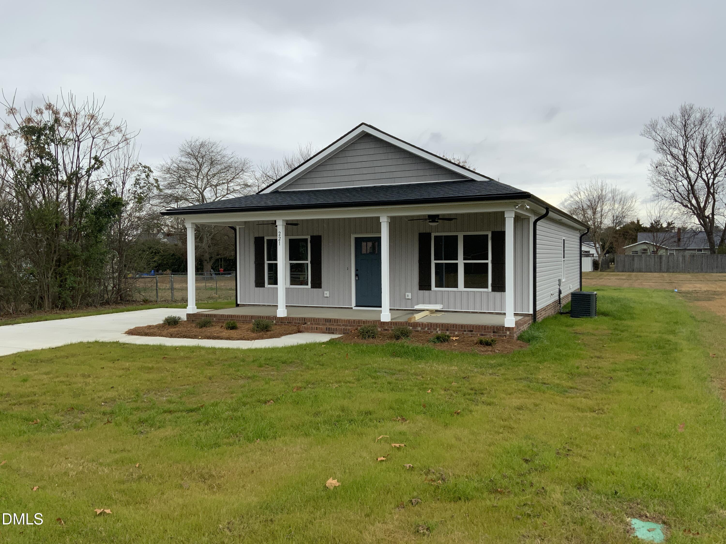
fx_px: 608
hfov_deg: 61.7
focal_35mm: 29
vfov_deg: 48.2
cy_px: 272
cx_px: 363
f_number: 1.8
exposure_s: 1/482
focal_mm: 3
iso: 16
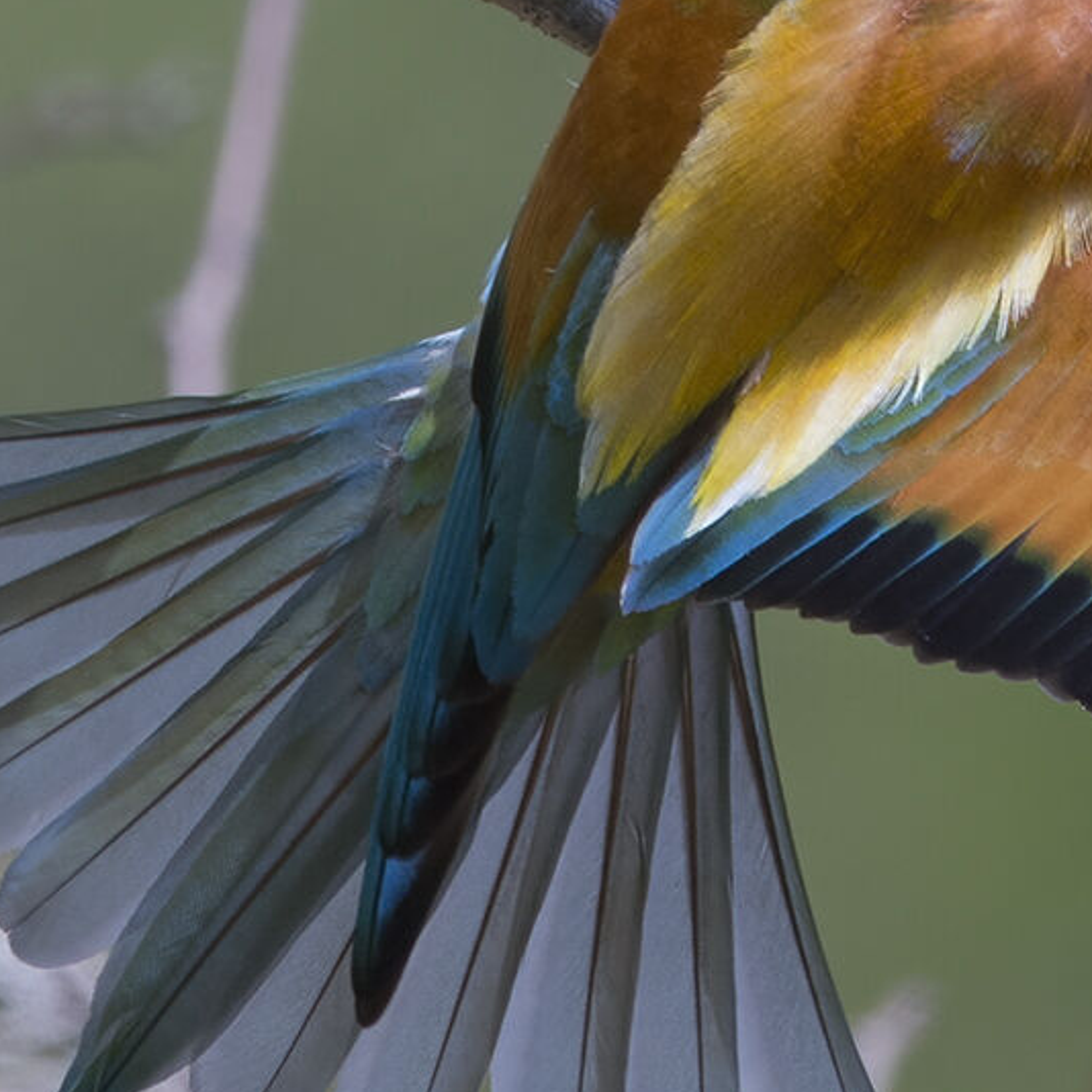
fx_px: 115744
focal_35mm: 3243
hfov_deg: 0.5
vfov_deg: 0.5
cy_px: -43
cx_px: 517
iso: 800
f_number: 9
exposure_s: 1/1250
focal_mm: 850
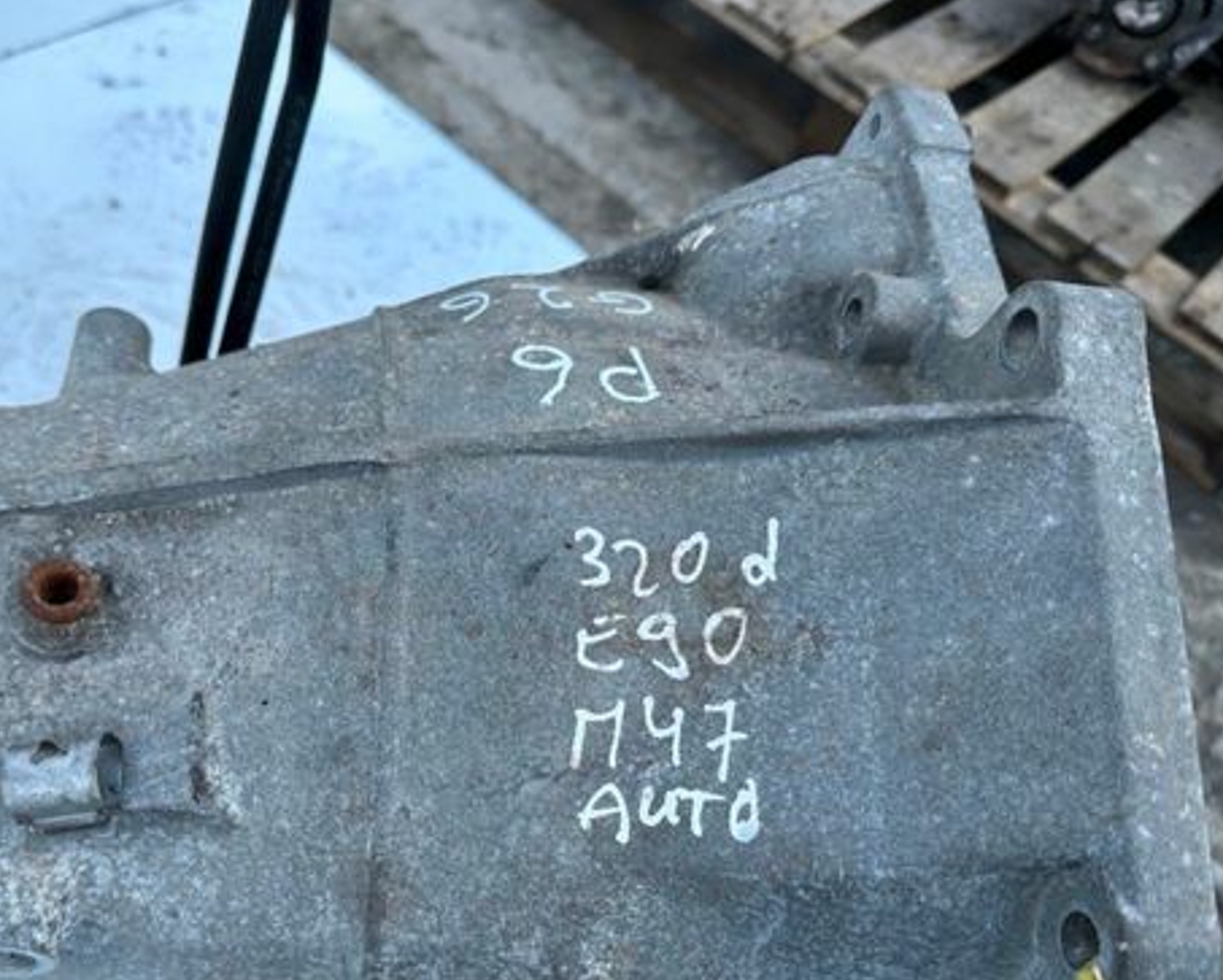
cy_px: 599
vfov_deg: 46.8
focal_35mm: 31
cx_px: 454
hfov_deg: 56.4
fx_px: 1123
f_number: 1.78
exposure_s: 1/1029
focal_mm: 6.86
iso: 80
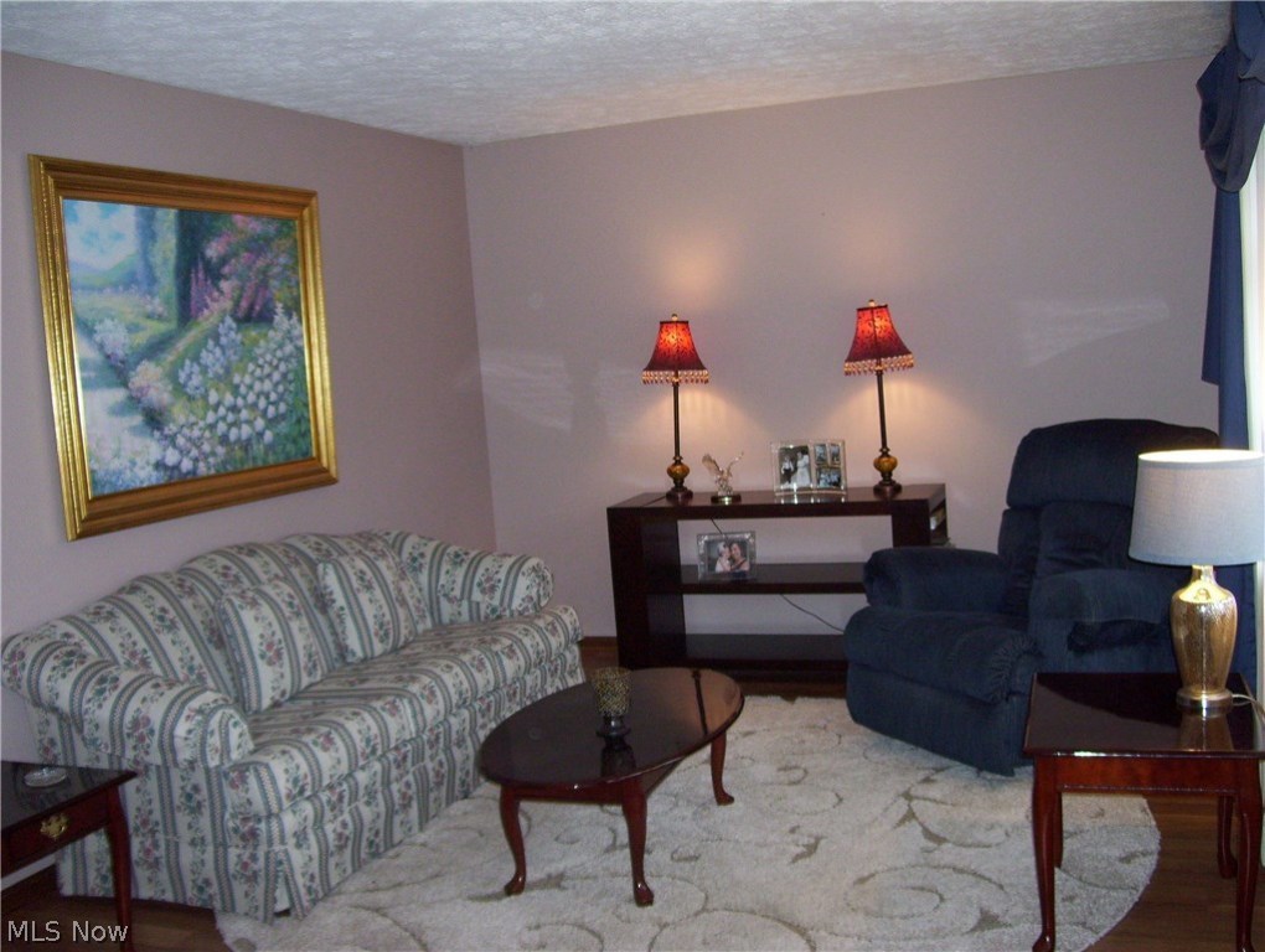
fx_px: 1317
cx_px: 632
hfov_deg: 51.3
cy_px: 476
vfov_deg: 39.7
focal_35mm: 36
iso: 200
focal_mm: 6
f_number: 2.7
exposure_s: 1/60
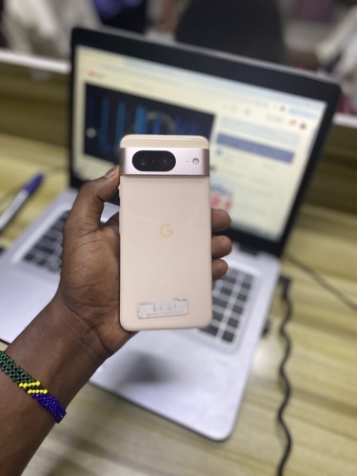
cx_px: 178
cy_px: 238
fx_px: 358
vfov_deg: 67.3
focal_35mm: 26
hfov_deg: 53.1
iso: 64
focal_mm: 4.25
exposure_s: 1/100
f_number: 1.8
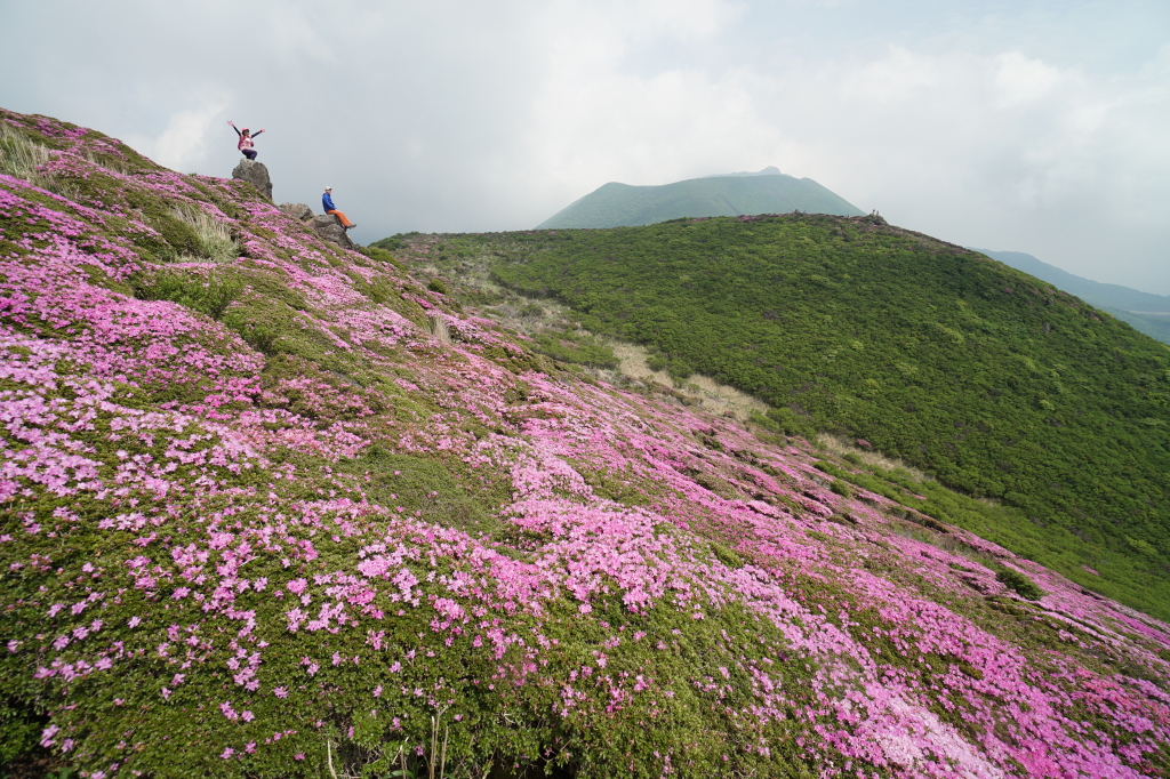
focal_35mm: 15
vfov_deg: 77.3
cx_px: 585
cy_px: 390
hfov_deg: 100.4
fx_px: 487
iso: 100
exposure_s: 1/250
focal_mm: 10
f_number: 8
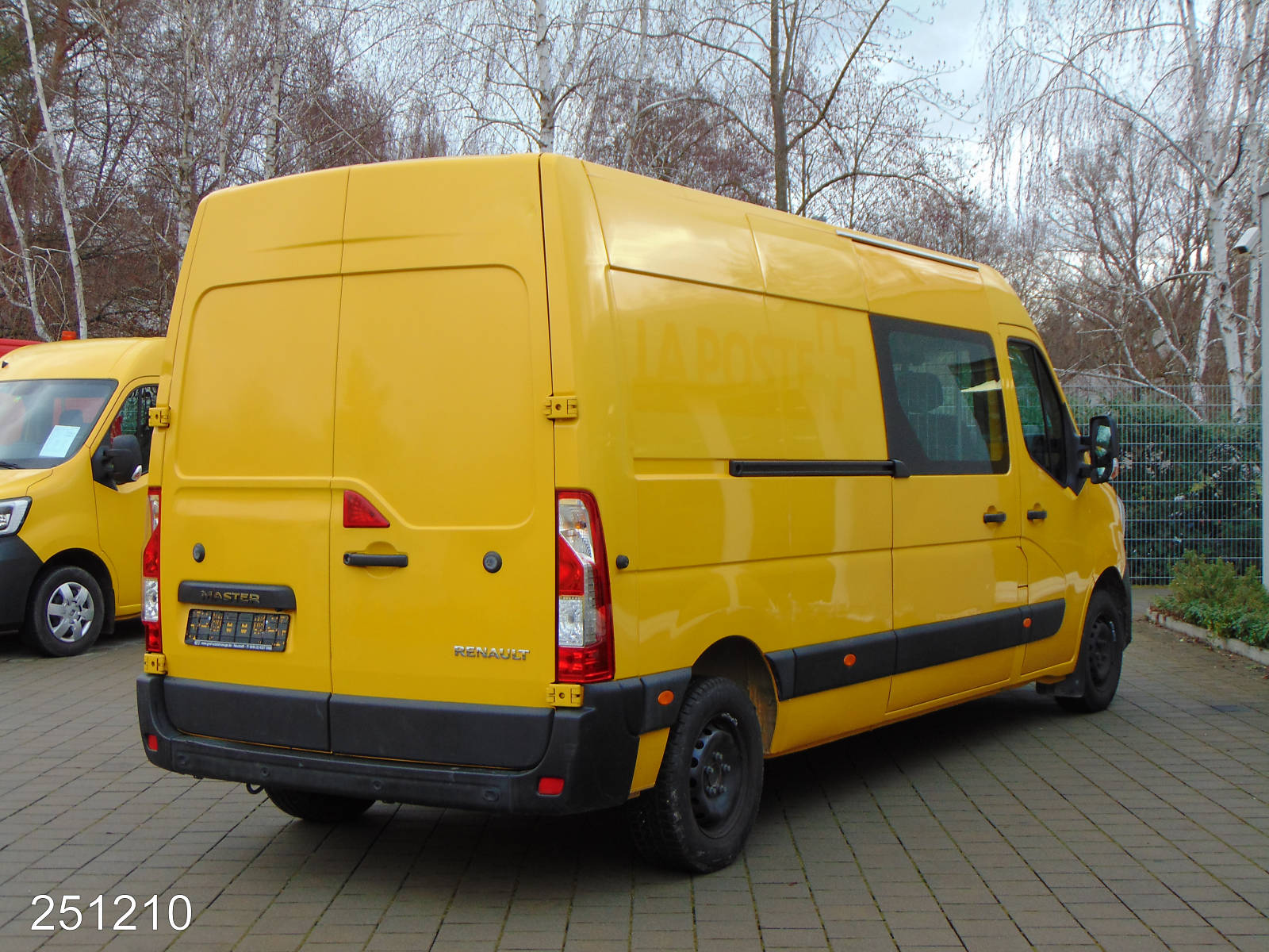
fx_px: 1833
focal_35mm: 50
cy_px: 476
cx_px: 634
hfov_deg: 38.2
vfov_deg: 29.1
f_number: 3.5
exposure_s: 1/50
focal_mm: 9
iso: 80
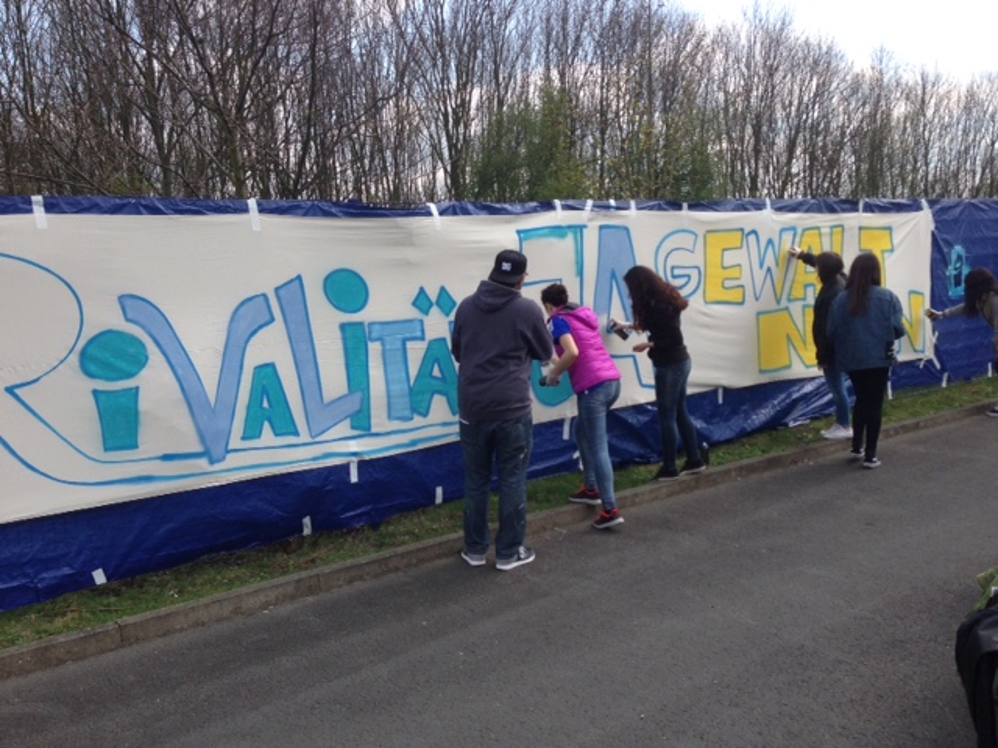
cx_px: 499
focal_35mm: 33
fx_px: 951
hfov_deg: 55.4
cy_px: 374
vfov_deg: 42.9
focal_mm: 4.12
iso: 50
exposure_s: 1/753
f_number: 2.4
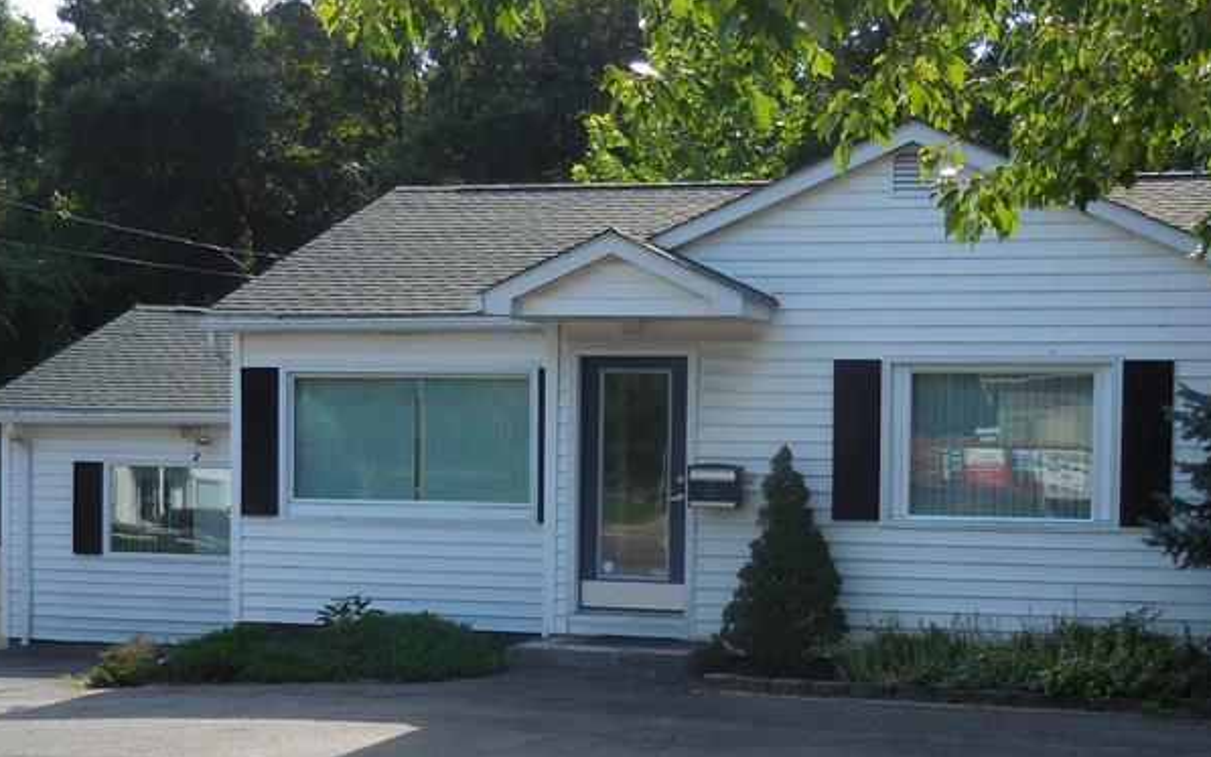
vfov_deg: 21.4
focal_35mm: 60
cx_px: 785
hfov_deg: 33.8
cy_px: 568
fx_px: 1980
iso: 125
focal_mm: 5.9
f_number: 3.7
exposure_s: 1/640
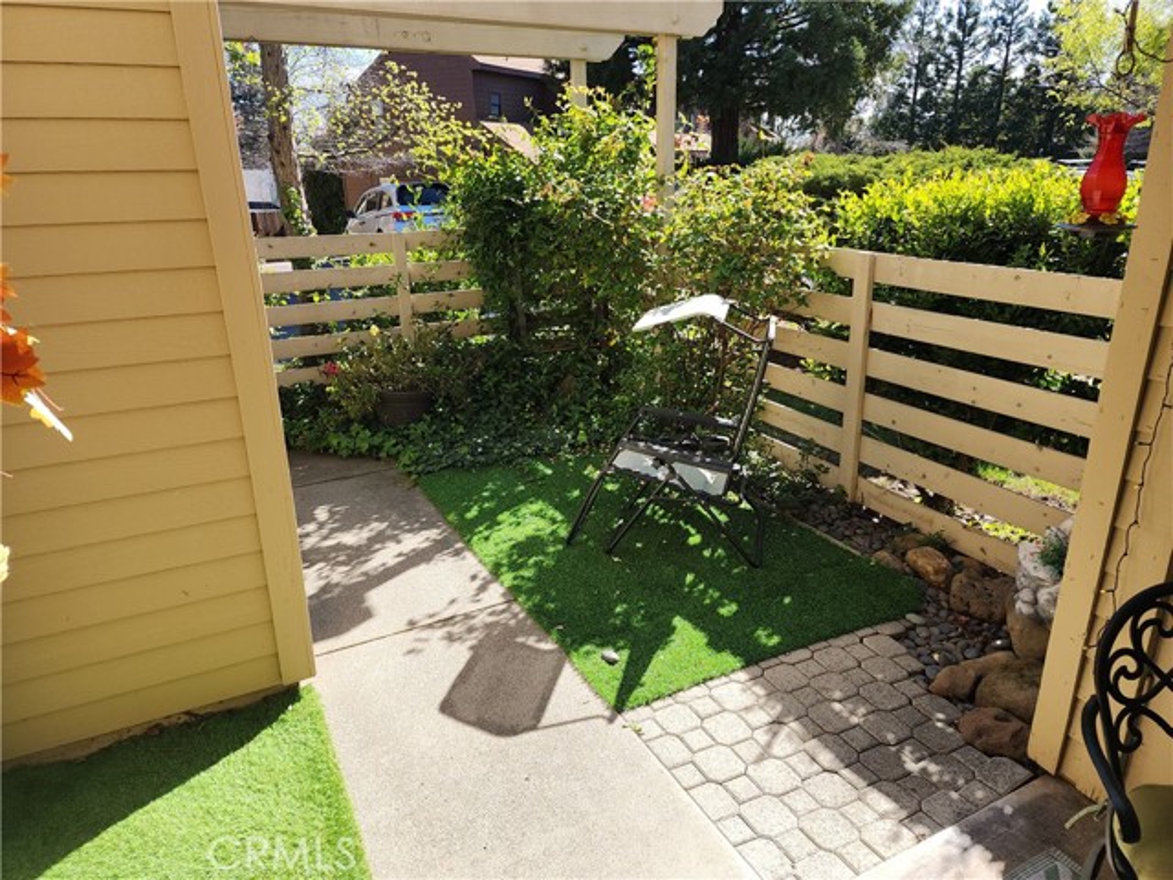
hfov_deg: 73.9
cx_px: 586
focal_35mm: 23
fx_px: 779
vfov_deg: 58.9
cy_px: 440
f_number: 1.8
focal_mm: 6.4
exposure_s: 1/337
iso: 12
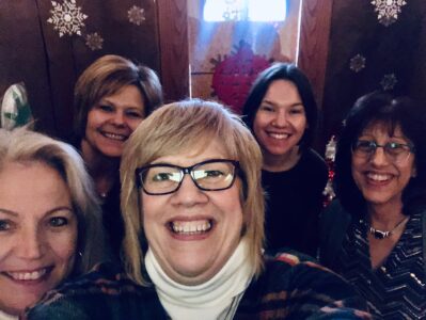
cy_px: 160
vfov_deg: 44.2
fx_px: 394
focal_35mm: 32
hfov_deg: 56.8
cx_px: 213
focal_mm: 2.87
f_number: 2.2
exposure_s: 1/16
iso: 800
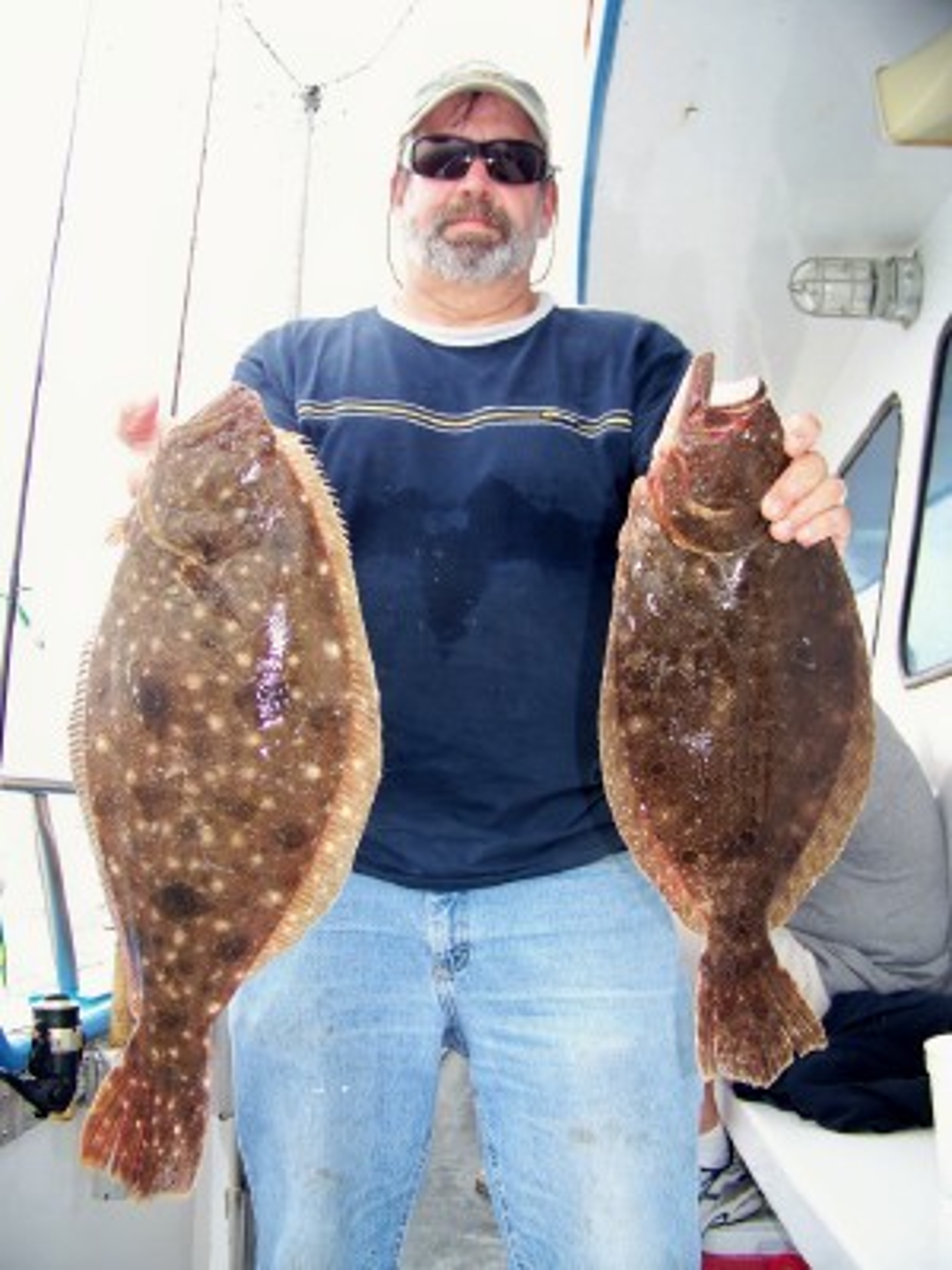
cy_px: 635
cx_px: 476
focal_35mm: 36
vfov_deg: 51.4
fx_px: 1320
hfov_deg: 39.7
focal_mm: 5.85
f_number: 2.8
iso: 64
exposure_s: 1/125
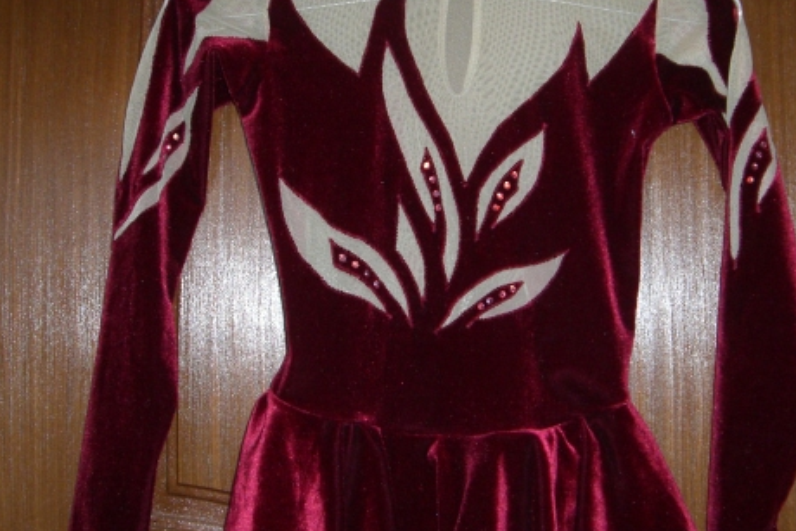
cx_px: 500
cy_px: 244
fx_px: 1216
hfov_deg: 36.0
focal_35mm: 55
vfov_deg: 24.6
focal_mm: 6.2
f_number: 2.7
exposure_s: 1/60
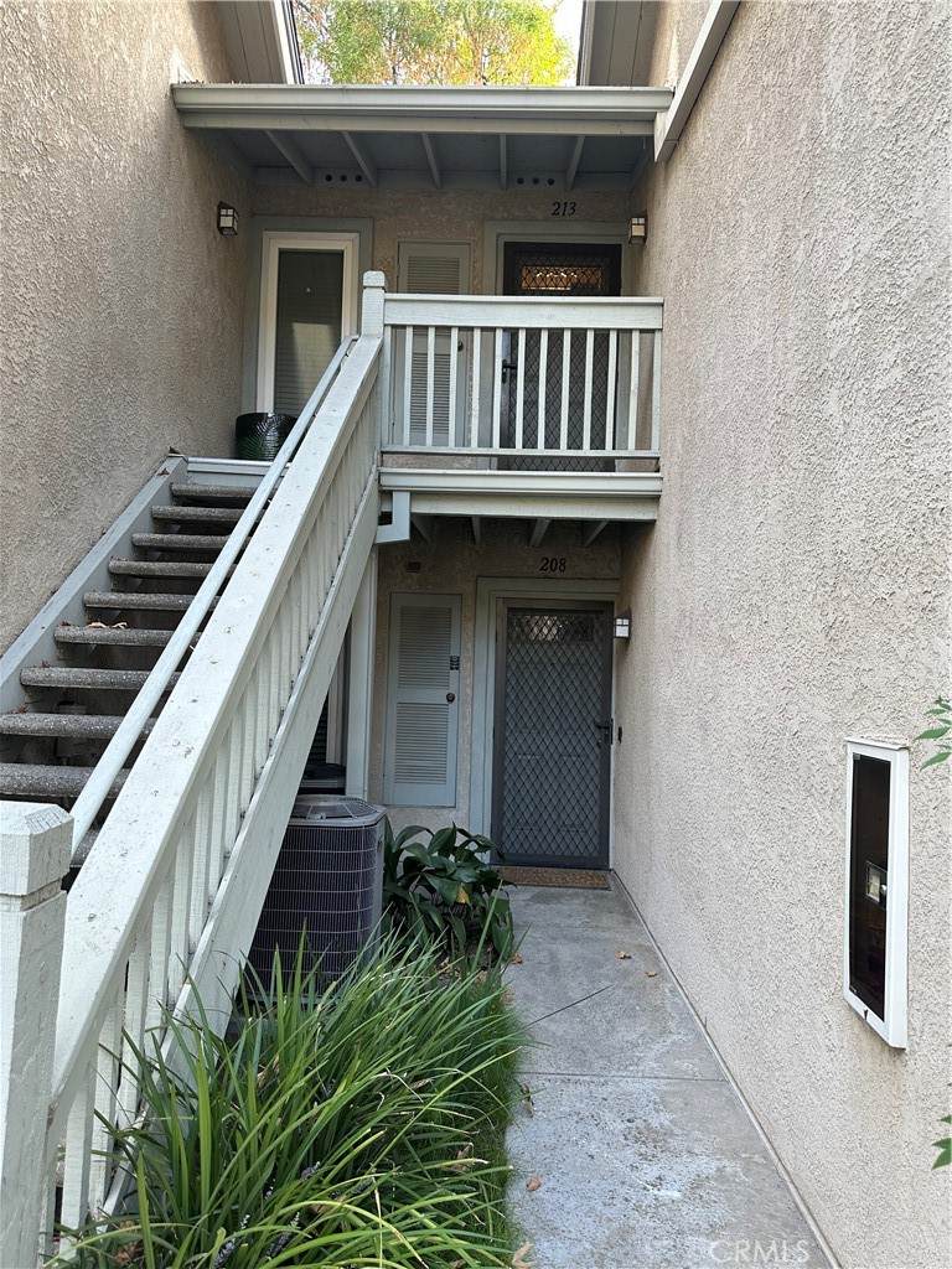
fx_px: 880
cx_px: 476
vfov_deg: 71.6
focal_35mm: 24
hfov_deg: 56.8
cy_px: 634
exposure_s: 1/121
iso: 100
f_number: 1.78
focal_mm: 6.86
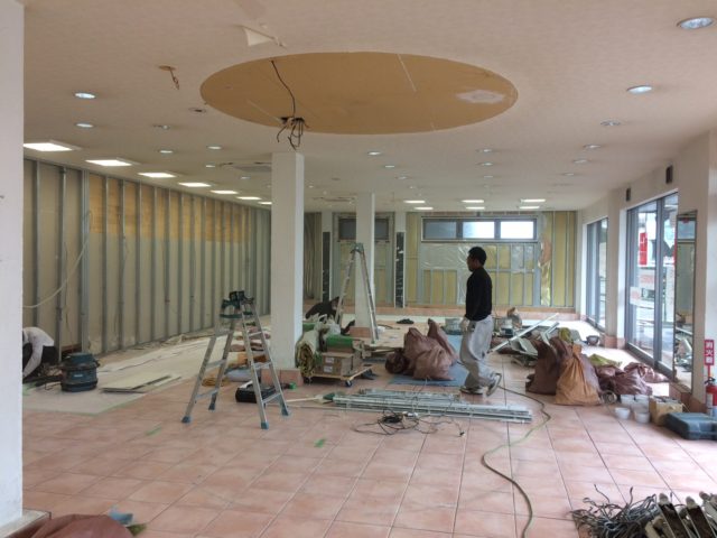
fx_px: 601
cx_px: 358
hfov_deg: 61.7
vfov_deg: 48.2
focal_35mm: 29
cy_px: 269
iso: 50
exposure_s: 1/120
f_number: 2.2
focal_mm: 4.15
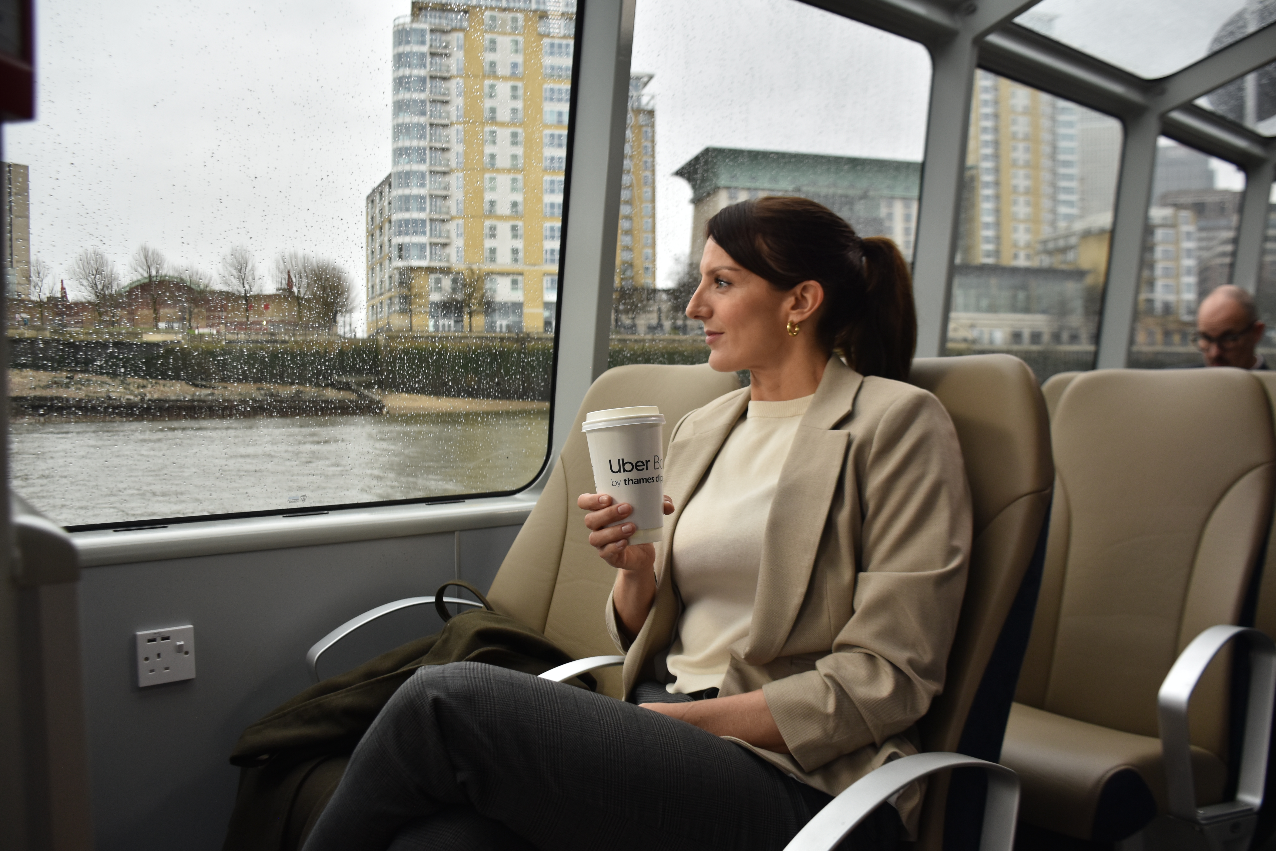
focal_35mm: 27
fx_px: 957
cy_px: 426
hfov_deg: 67.4
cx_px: 638
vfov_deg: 47.9
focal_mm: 18
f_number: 4
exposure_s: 1/125
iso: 250
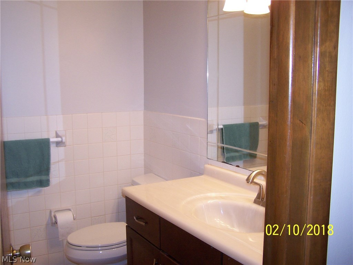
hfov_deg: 49.0
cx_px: 176
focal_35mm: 38
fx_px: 388
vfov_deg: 37.7
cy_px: 132
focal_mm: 6.3
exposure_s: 1/60
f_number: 2.8
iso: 140
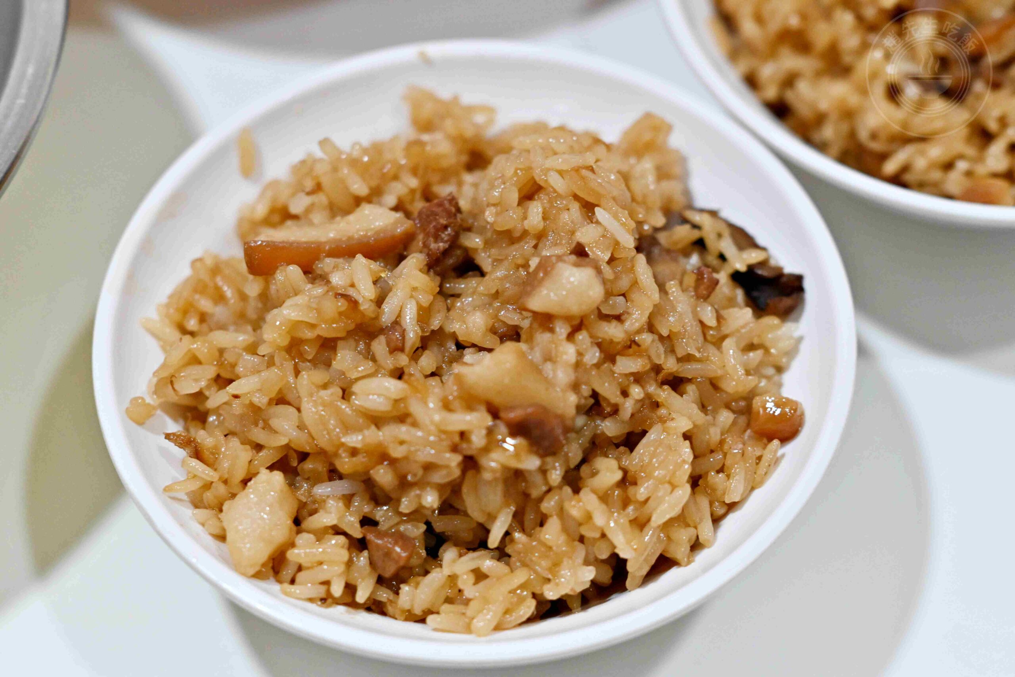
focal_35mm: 75
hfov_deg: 27.0
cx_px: 508
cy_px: 338
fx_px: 2115
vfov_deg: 18.2
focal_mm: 50
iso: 1100
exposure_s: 1/200
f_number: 3.2
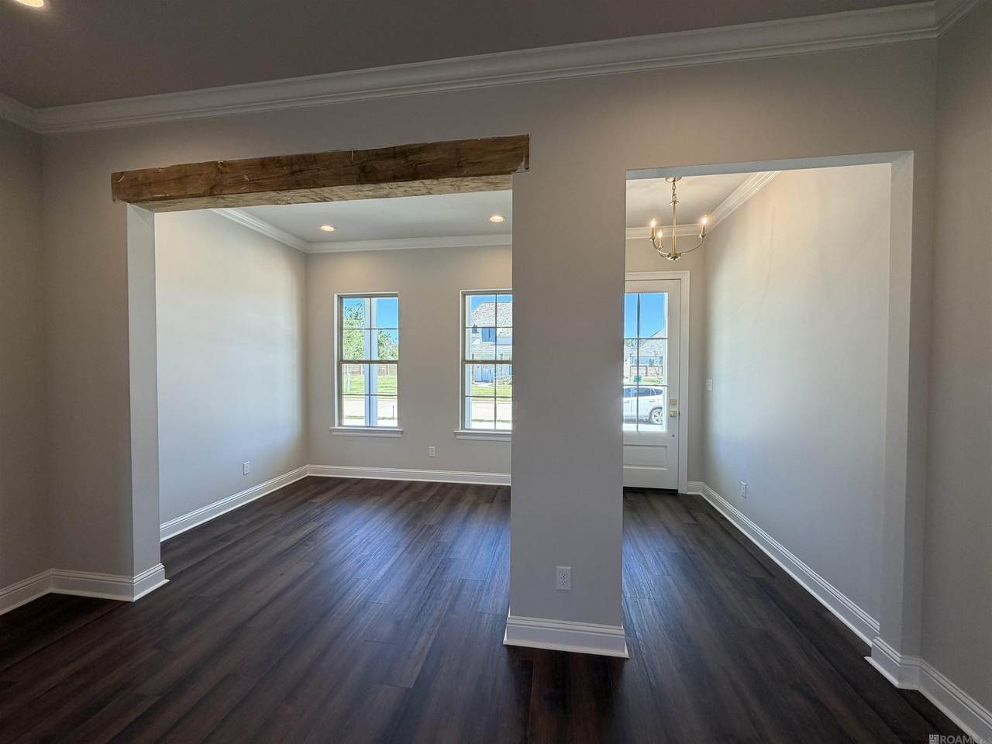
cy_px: 372
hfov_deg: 102.1
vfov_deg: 85.7
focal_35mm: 14
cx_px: 496
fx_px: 401
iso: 100
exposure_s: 1/120
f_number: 2.2
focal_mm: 2.22
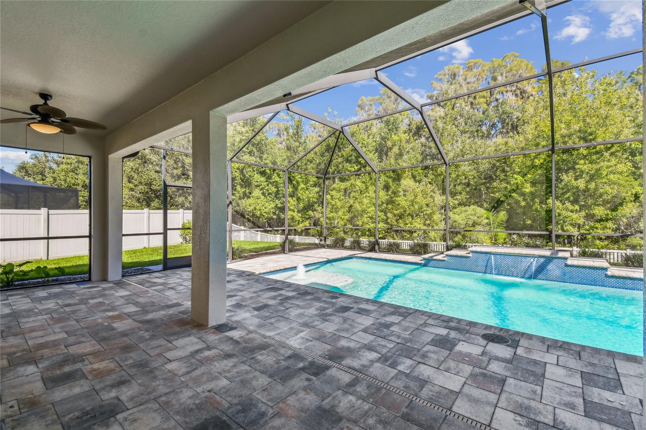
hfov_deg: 100.4
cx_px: 323
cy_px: 215
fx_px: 269
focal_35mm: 15
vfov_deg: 77.3
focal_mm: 10
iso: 100
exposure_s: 1/100
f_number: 7.1
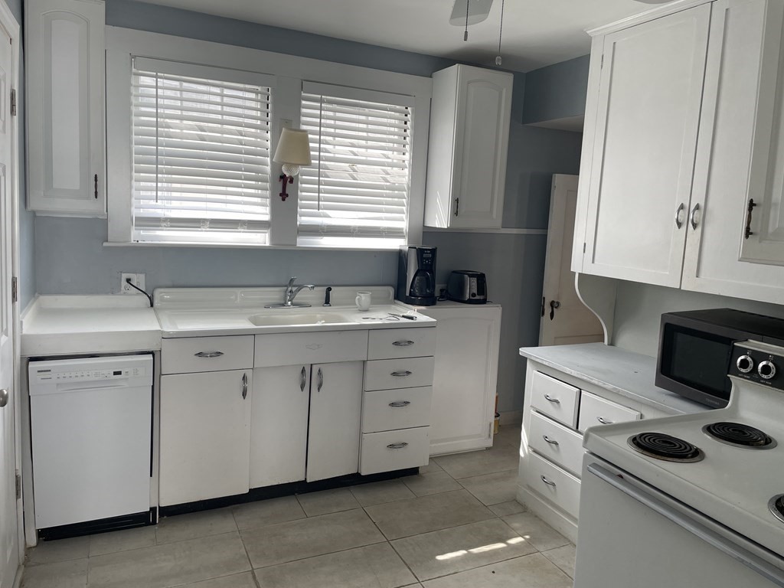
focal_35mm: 26
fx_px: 589
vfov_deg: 53.1
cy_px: 294
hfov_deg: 67.3
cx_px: 392
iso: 40
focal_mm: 4.2
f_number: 1.6
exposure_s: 1/120
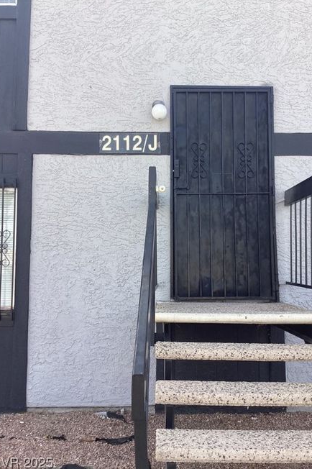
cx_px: 170
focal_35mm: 33
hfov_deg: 39.9
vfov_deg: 57.2
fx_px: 429
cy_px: 237
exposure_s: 1/397
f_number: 2.4
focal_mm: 3.3
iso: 25
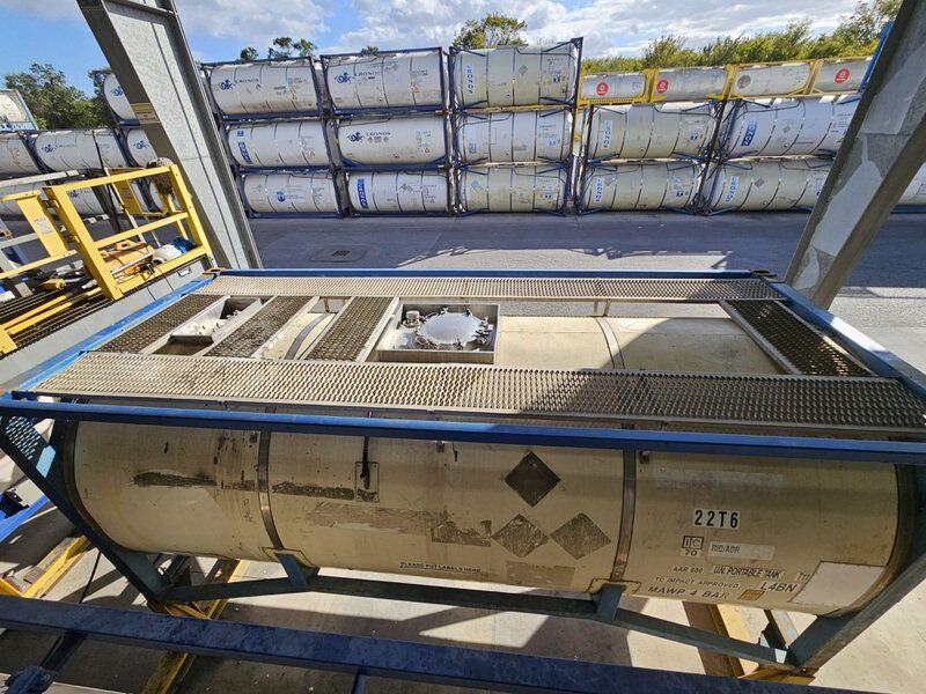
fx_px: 348
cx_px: 463
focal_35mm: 13
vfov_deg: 89.9
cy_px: 347
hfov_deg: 106.2
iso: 50
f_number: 2.2
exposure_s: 1/1391
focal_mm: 2.2
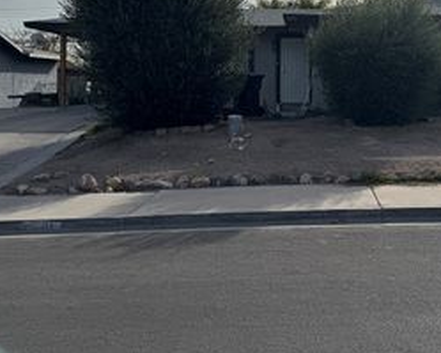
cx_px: 313
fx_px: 613
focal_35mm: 47
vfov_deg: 31.2
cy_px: 68
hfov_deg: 38.8
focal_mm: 6.76
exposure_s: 1/12346
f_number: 1.78
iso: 64
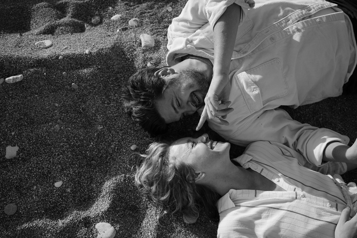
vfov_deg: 37.9
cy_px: 119
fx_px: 347
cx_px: 178
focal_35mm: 35
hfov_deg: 54.4
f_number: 2.8
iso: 100
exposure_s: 1/1600
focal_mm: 35
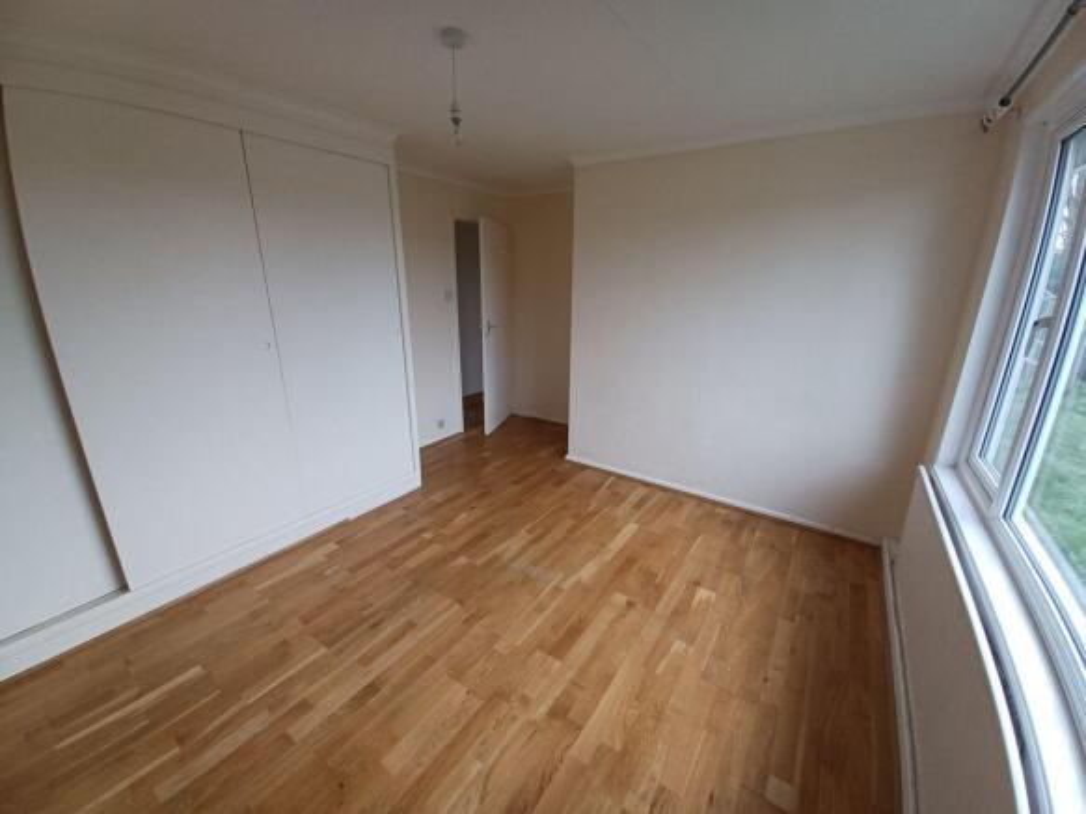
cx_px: 543
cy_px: 407
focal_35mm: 13
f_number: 2.2
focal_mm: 1.42
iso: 80
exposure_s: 1/100
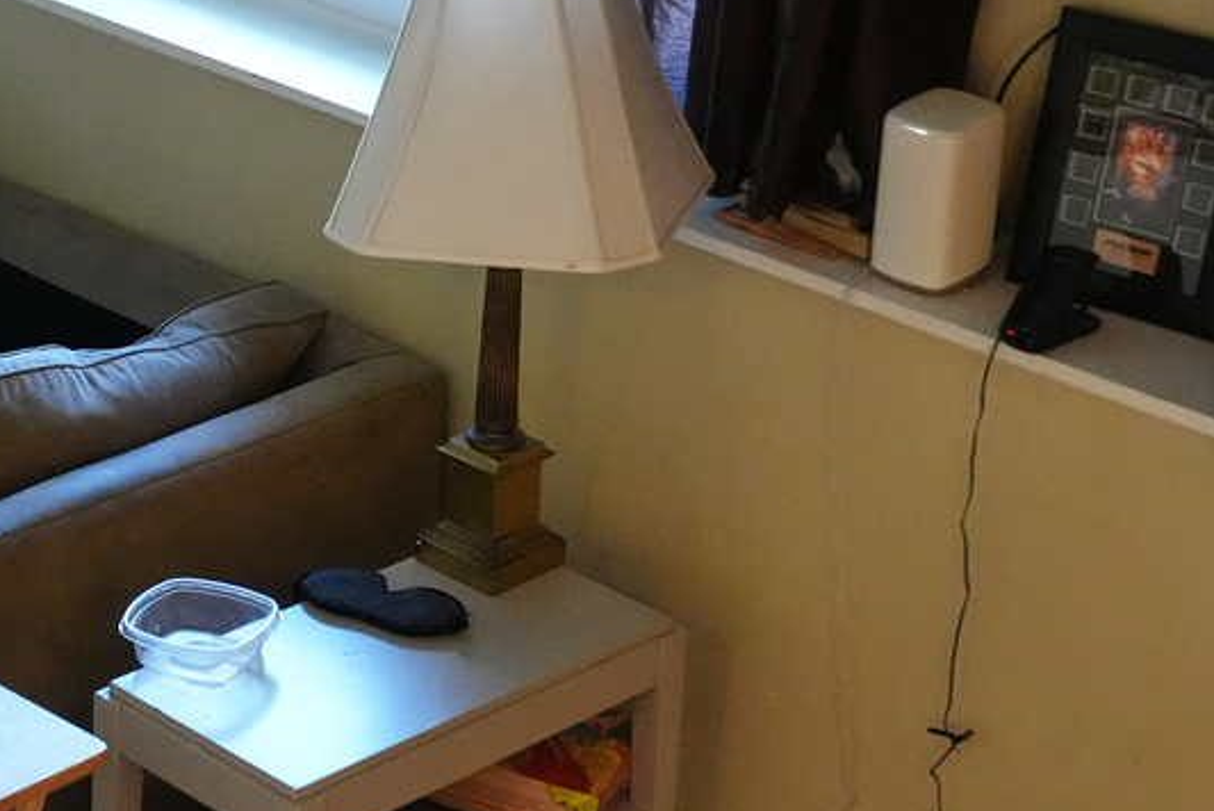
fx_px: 3239
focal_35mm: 96
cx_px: 125
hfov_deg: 20.8
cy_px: 413
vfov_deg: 14.3
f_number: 4
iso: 8000
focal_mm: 50
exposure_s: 1/250
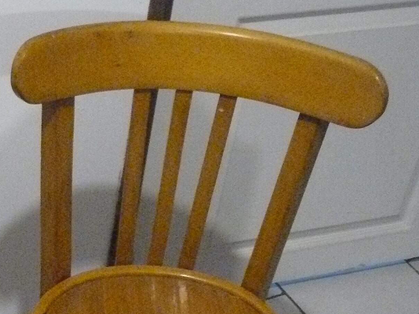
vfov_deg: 15.7
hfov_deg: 20.8
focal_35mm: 91
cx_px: 1
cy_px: 373
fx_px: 1101
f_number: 2.8
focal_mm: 6
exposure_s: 1/15
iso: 800
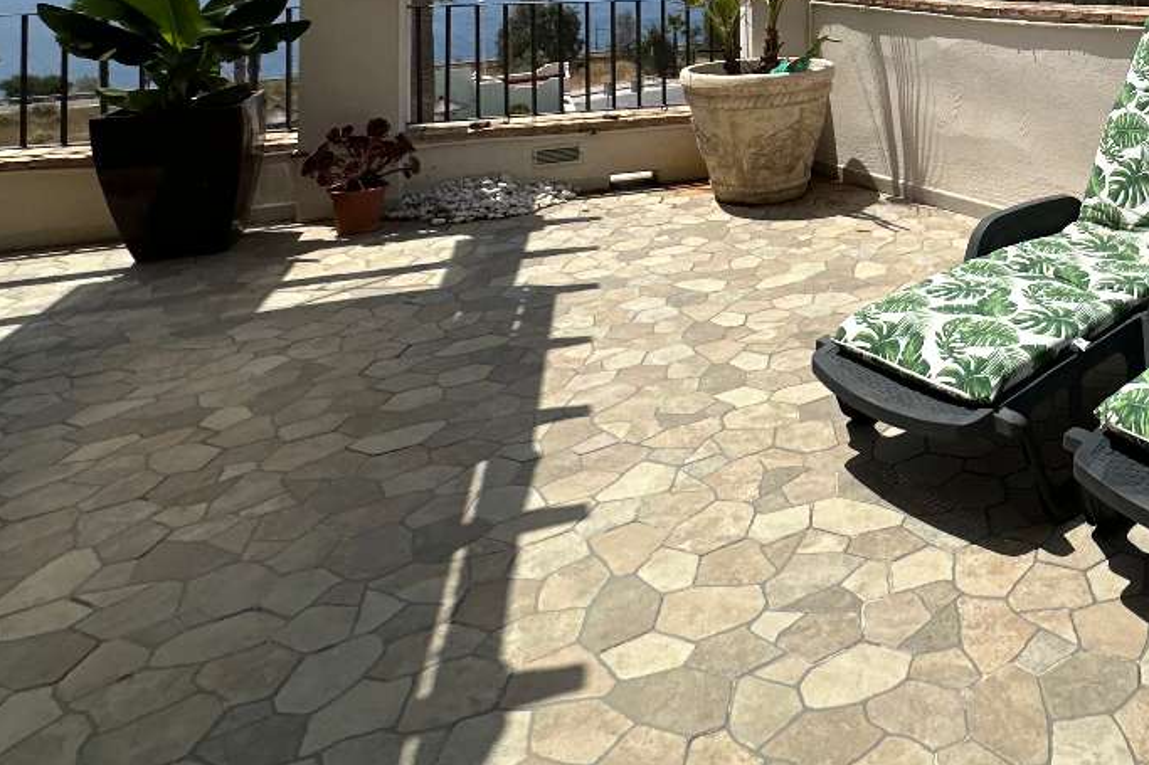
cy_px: -61
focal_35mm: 32
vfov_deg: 35.6
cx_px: 1014
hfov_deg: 52.3
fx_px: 1021
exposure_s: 1/3509
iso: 50
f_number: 2.2
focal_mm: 2.22
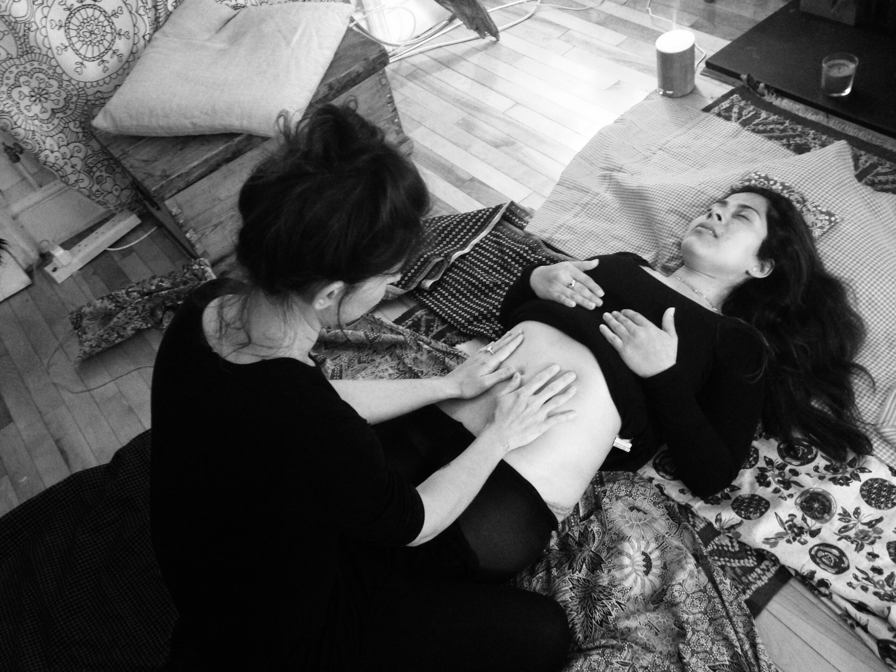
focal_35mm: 33
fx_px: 854
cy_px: 336
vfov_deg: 42.9
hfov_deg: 55.4
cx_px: 448
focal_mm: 4.12
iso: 640
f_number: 2.4
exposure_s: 1/15
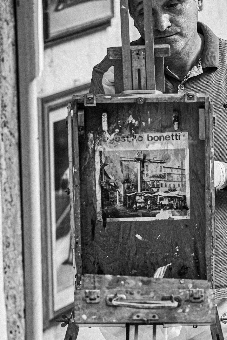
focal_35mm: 314
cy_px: 256
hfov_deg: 4.4
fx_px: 2968
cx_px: 197
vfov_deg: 6.6
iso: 100
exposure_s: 1/320
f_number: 2.5
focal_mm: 135
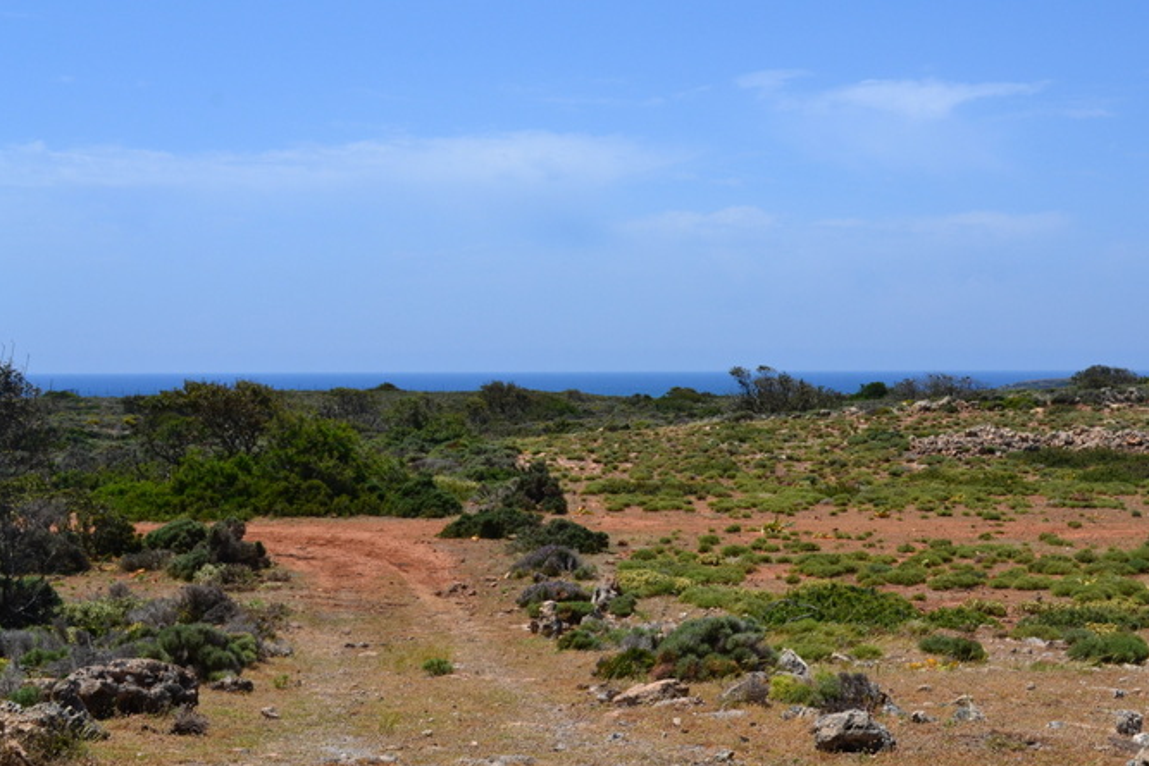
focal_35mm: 54
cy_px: 375
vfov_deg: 25.1
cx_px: 655
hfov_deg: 36.8
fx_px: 1724
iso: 360
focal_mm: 30
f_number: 11
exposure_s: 1/500
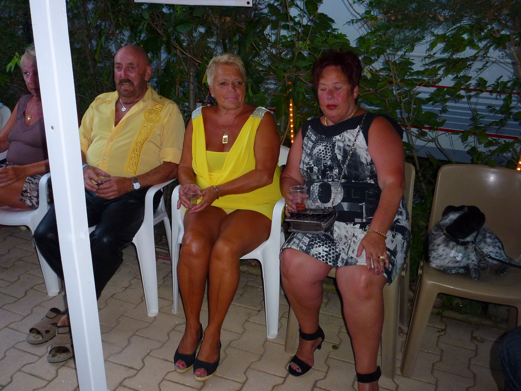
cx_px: 260
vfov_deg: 42.9
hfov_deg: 55.4
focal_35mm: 33
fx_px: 497
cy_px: 196
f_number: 3.6
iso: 200
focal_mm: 5.9
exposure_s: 1/60
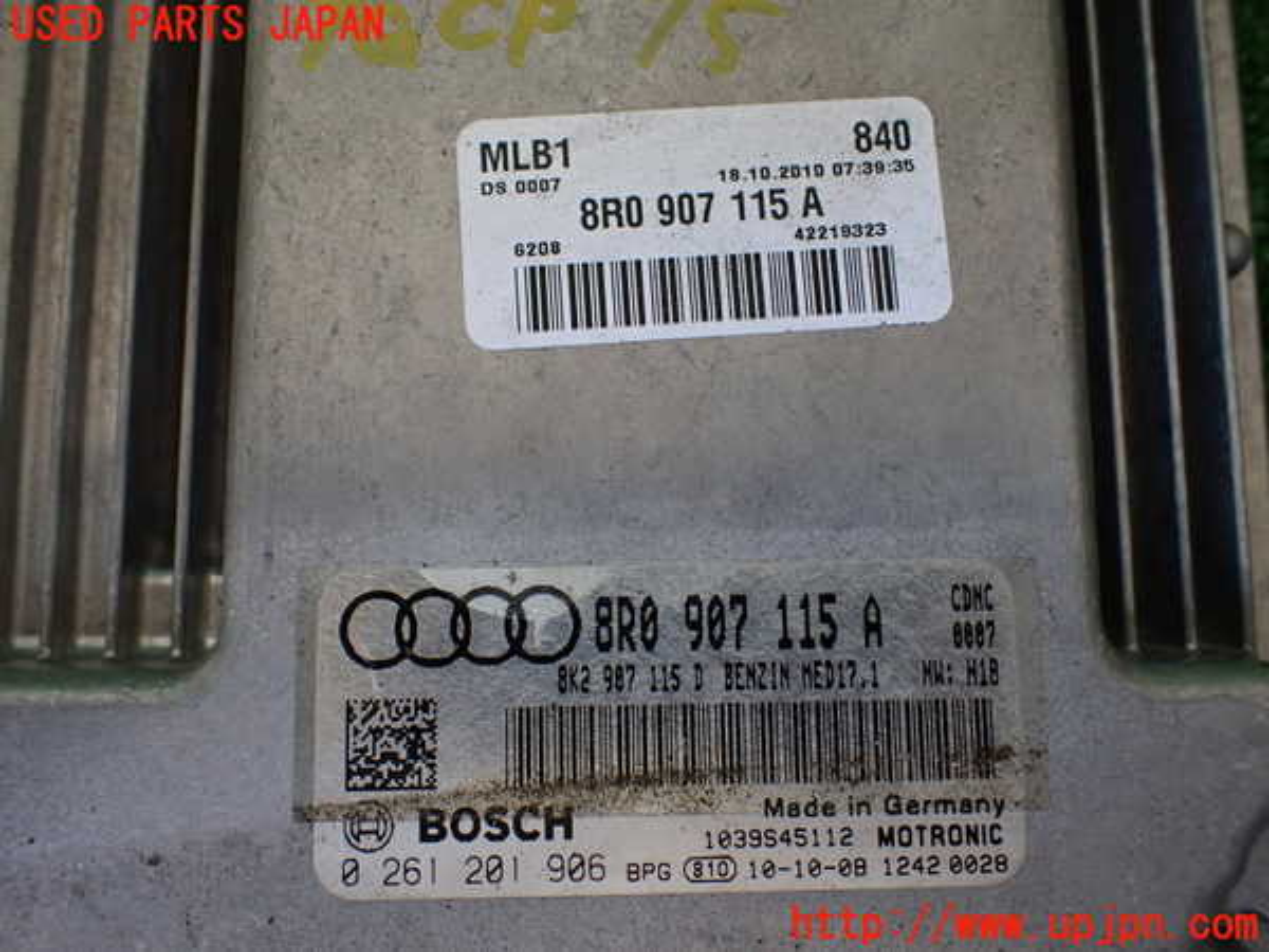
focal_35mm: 30
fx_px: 1100
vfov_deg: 46.8
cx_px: 634
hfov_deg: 60.0
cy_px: 476
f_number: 2.3
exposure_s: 1/125
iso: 320
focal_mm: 5.4
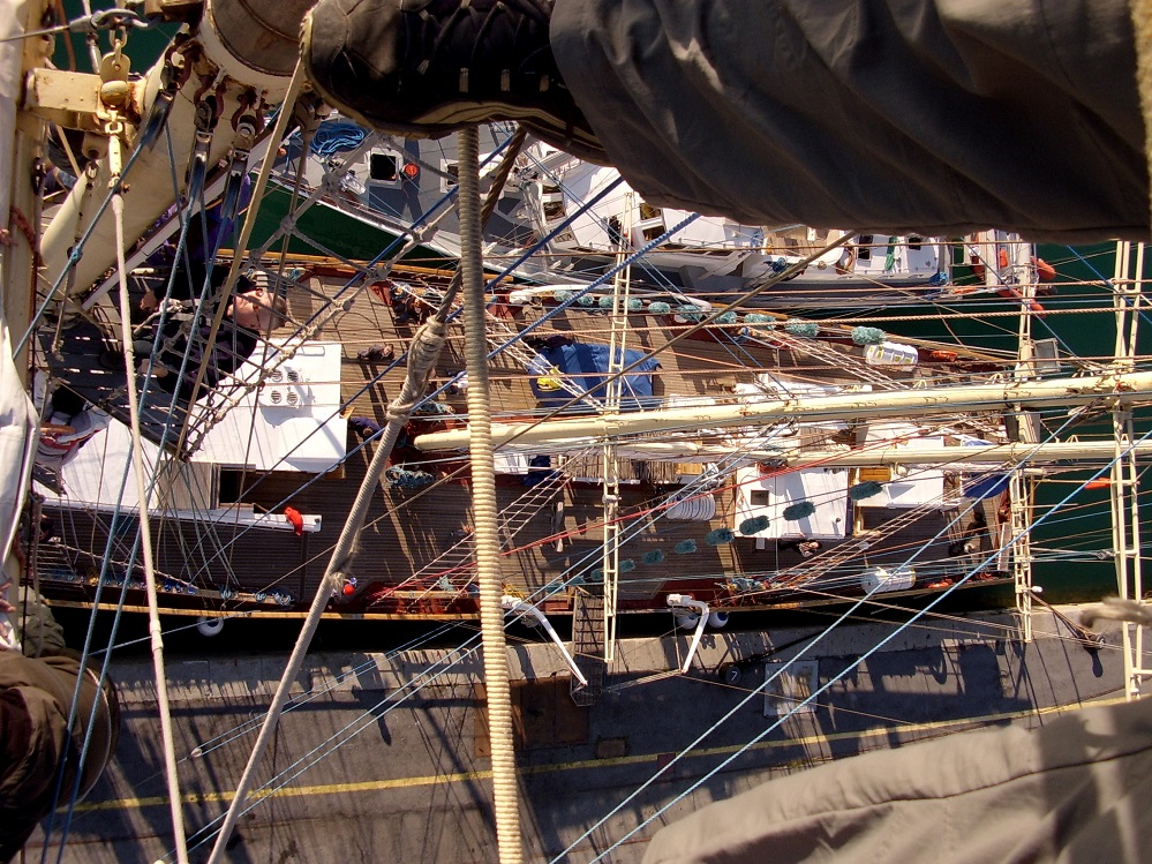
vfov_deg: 46.8
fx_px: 998
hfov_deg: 60.0
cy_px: 432
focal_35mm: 30
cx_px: 576
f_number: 4.1
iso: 71
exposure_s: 1/458
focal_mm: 5.8
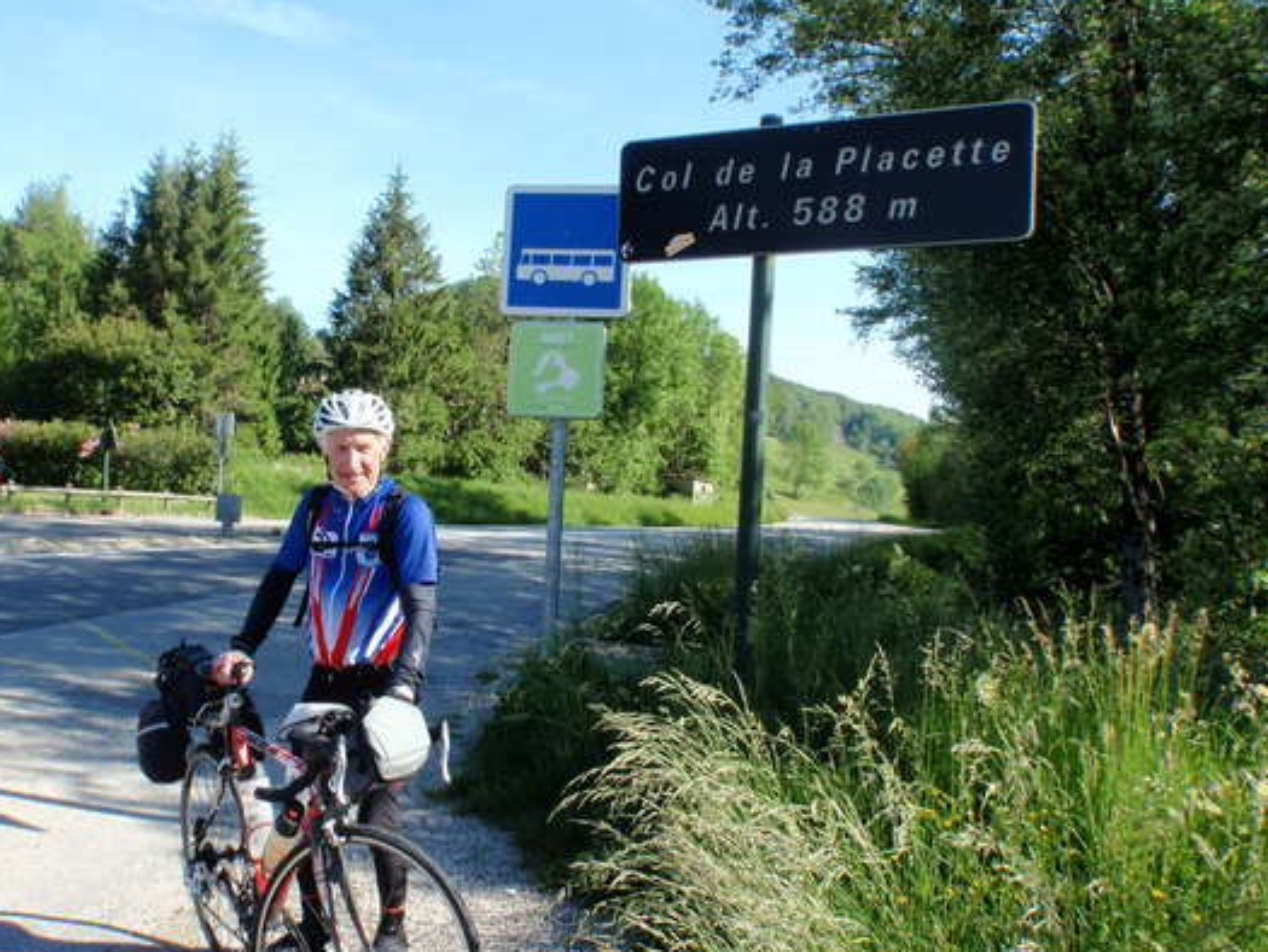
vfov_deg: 44.2
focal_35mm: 32
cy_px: 503
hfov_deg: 56.6
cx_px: 556
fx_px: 1172
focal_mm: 5
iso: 64
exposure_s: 1/200
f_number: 4
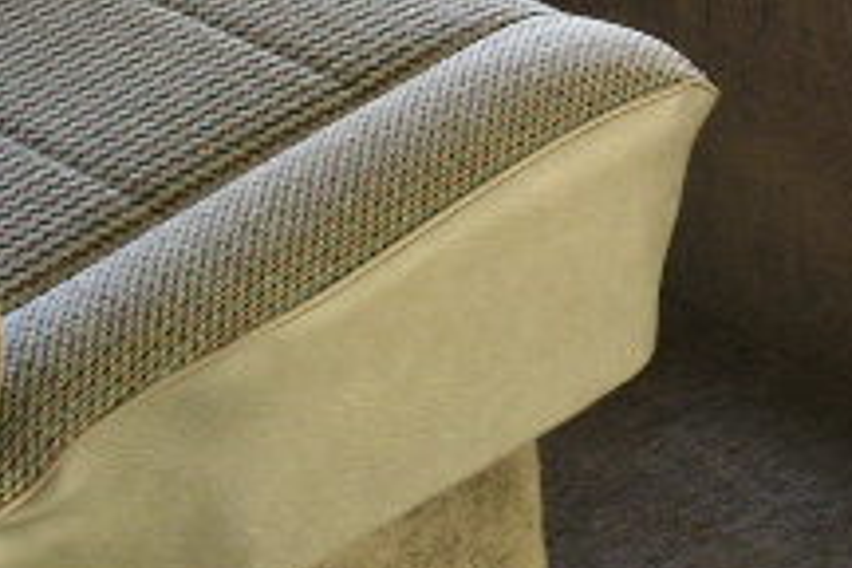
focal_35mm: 117
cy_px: -4
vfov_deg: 11.6
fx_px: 2769
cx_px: 690
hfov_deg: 17.3
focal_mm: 7.8
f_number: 2.8
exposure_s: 1/15
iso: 200
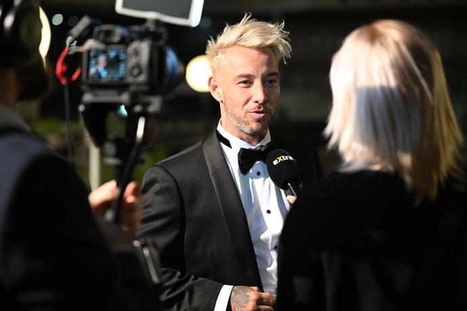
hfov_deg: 22.6
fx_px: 1167
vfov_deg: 15.2
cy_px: 156
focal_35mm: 90
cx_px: 234
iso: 2500
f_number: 2.8
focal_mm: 90
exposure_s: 1/320
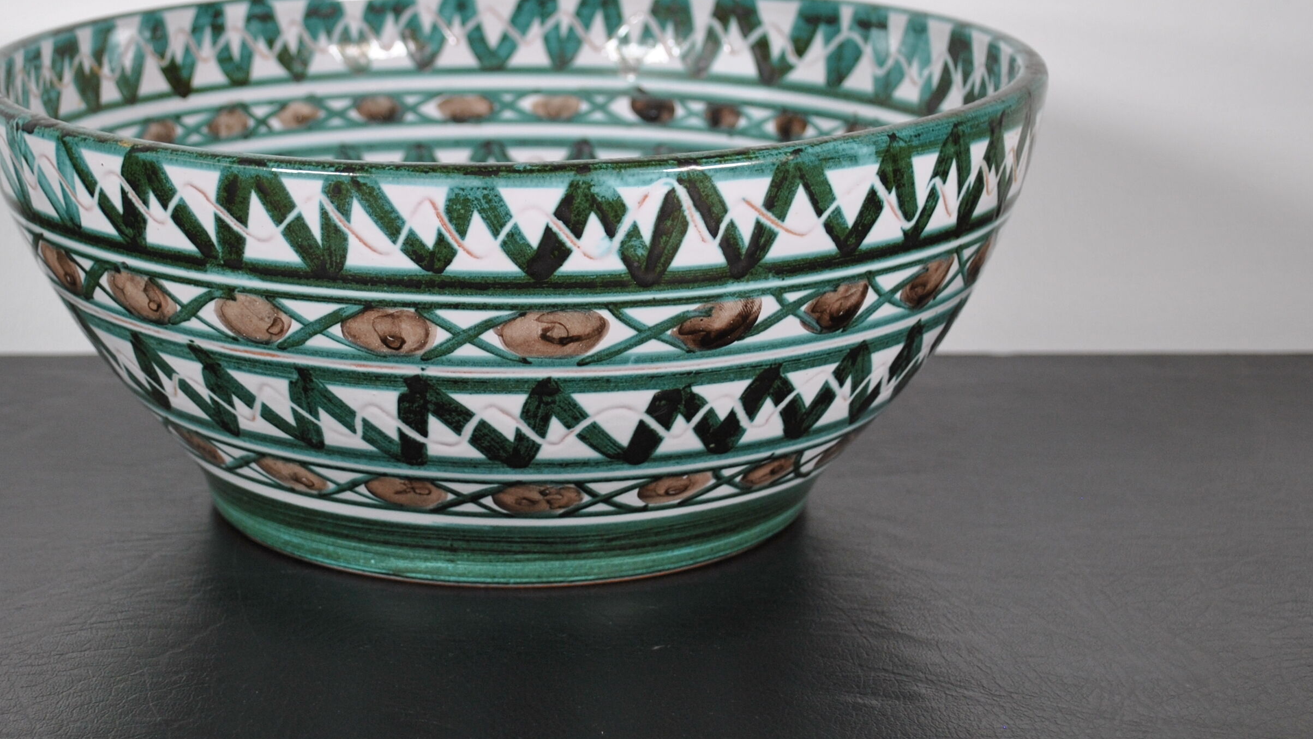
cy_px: 208
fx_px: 2820
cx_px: 506
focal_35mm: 81
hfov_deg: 26.1
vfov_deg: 14.9
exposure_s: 1/125
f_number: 5
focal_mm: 32
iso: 200
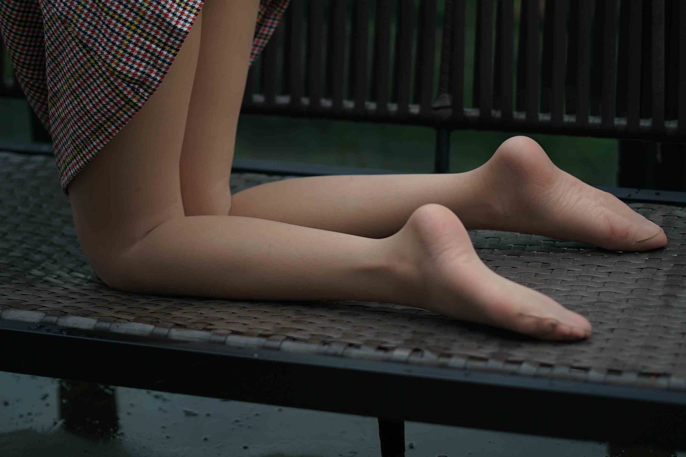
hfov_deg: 27.0
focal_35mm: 75
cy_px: 184
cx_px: 343
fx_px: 1429
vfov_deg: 18.2
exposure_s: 1/2000
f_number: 1.8
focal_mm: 50
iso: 200
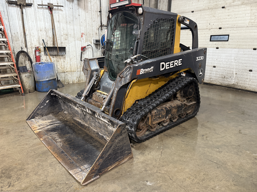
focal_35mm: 24
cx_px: 128
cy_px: 96
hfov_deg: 71.6
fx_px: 178
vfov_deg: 56.8
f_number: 1.78
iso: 250
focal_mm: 6.76
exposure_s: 1/60
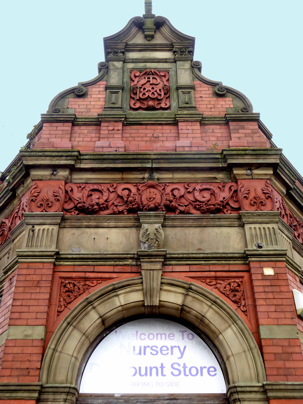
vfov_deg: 50.1
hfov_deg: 38.7
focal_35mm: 37
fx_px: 432
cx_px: 152
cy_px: 202
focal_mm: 6.7
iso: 400
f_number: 3.7
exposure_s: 1/250
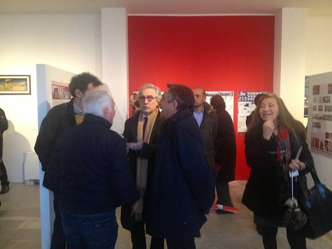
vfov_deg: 40.7
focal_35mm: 35
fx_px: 336
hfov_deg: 52.6
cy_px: 124
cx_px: 166
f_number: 2.4
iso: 200
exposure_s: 1/20
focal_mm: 4.28
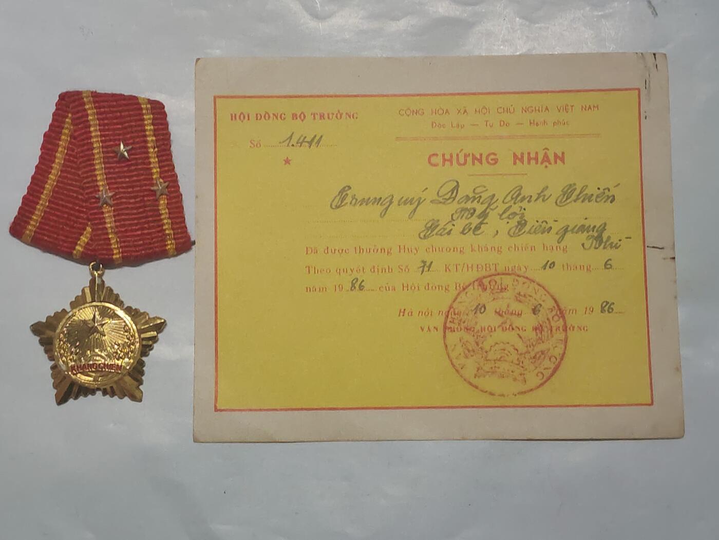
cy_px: 270
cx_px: 360
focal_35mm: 68
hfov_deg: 28.6
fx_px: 1412
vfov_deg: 21.6
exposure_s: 1/33
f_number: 1.95
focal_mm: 5.52
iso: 500
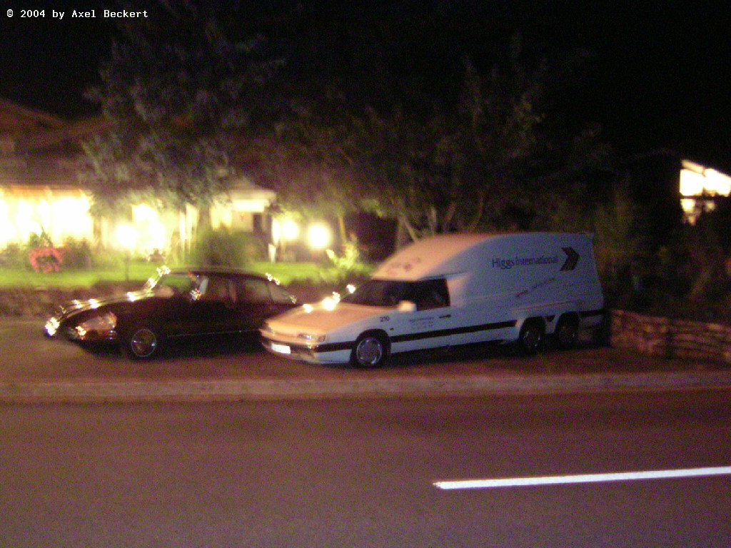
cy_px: 274
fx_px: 760
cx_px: 366
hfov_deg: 51.4
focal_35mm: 36
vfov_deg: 39.7
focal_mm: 5.6
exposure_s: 2
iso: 400
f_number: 2.8
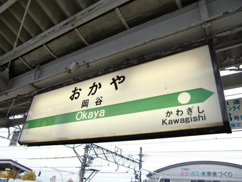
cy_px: 91
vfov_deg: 49.7
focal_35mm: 28
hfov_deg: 63.4
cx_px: 121
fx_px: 196
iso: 64
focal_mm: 4.9
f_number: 2.6
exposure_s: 1/100
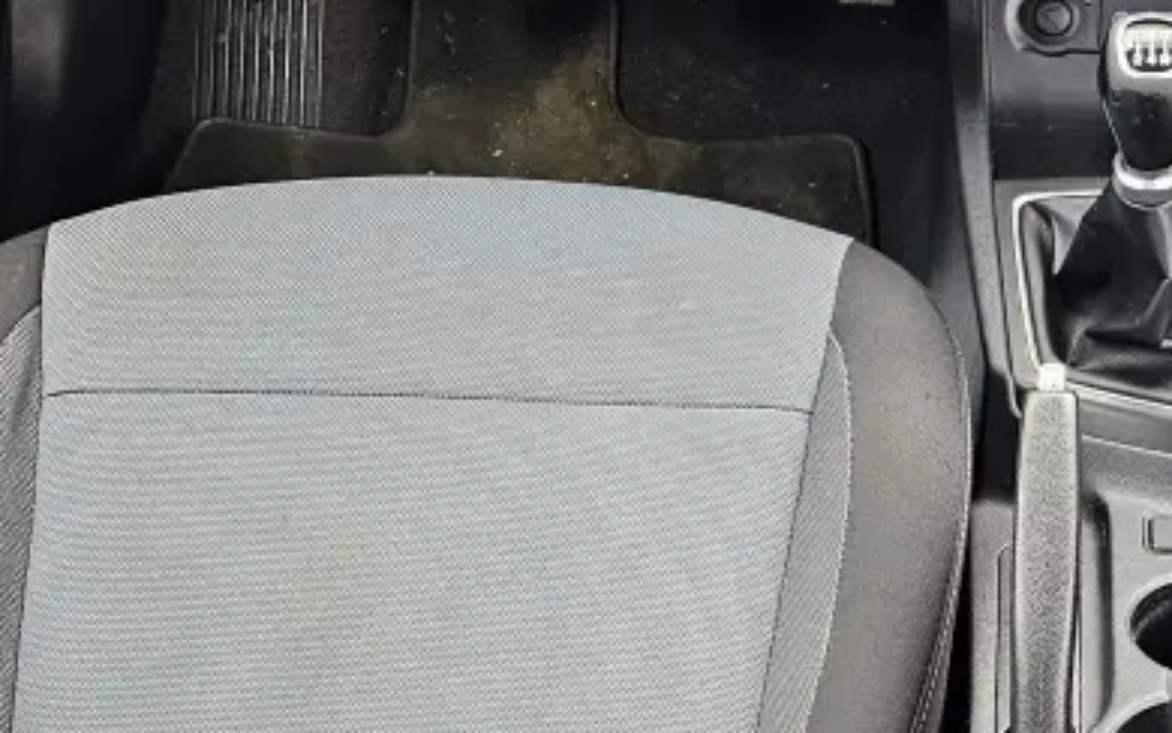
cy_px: 451
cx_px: 1085
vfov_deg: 14.5
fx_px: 2876
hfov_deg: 22.4
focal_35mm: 90
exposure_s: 1/100
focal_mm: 6.3
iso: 200
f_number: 1.7
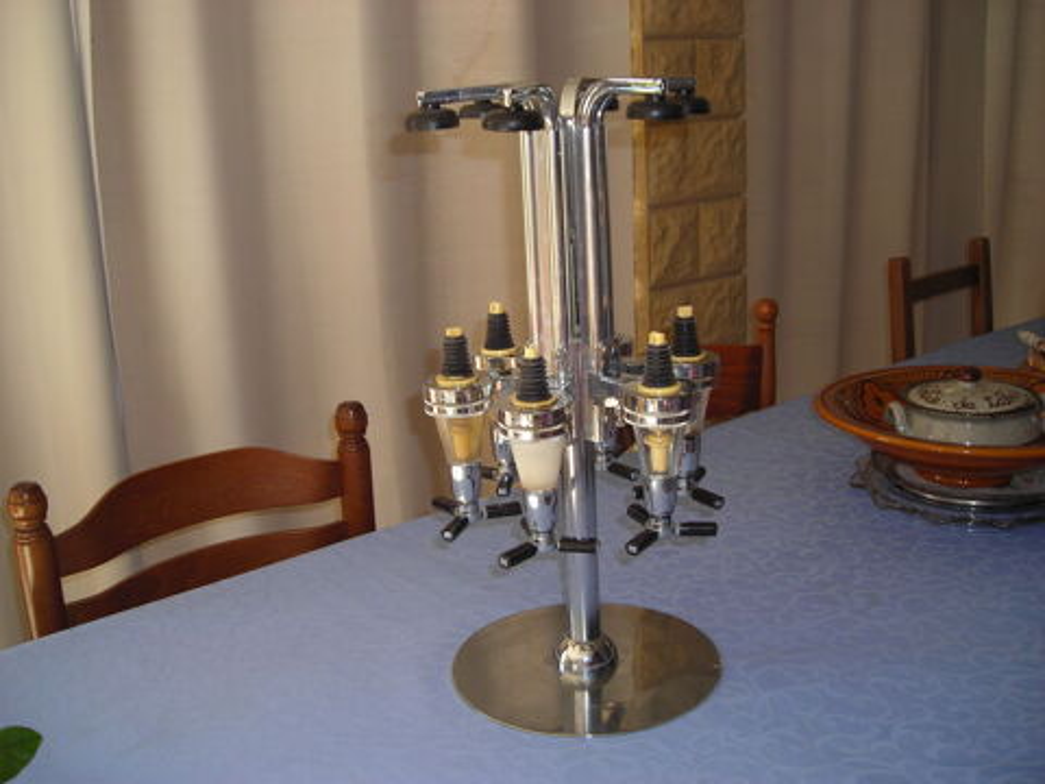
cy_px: 392
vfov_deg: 37.7
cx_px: 522
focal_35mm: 38
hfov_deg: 49.0
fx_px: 1147
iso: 50
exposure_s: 1/30
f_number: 3.2
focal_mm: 6.3
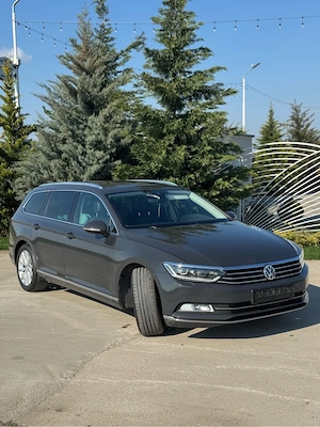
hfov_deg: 30.3
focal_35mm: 48
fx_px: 592
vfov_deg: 39.7
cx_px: 160
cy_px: 214
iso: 64
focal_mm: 6.76
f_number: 1.78
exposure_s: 1/3425
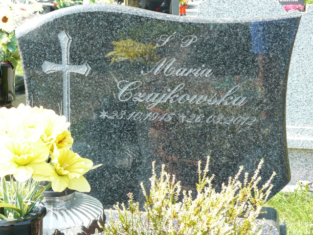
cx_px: 156
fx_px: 687
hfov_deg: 25.7
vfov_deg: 19.4
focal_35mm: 76
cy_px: 118
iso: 100
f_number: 4
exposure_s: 1/125
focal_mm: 12.6
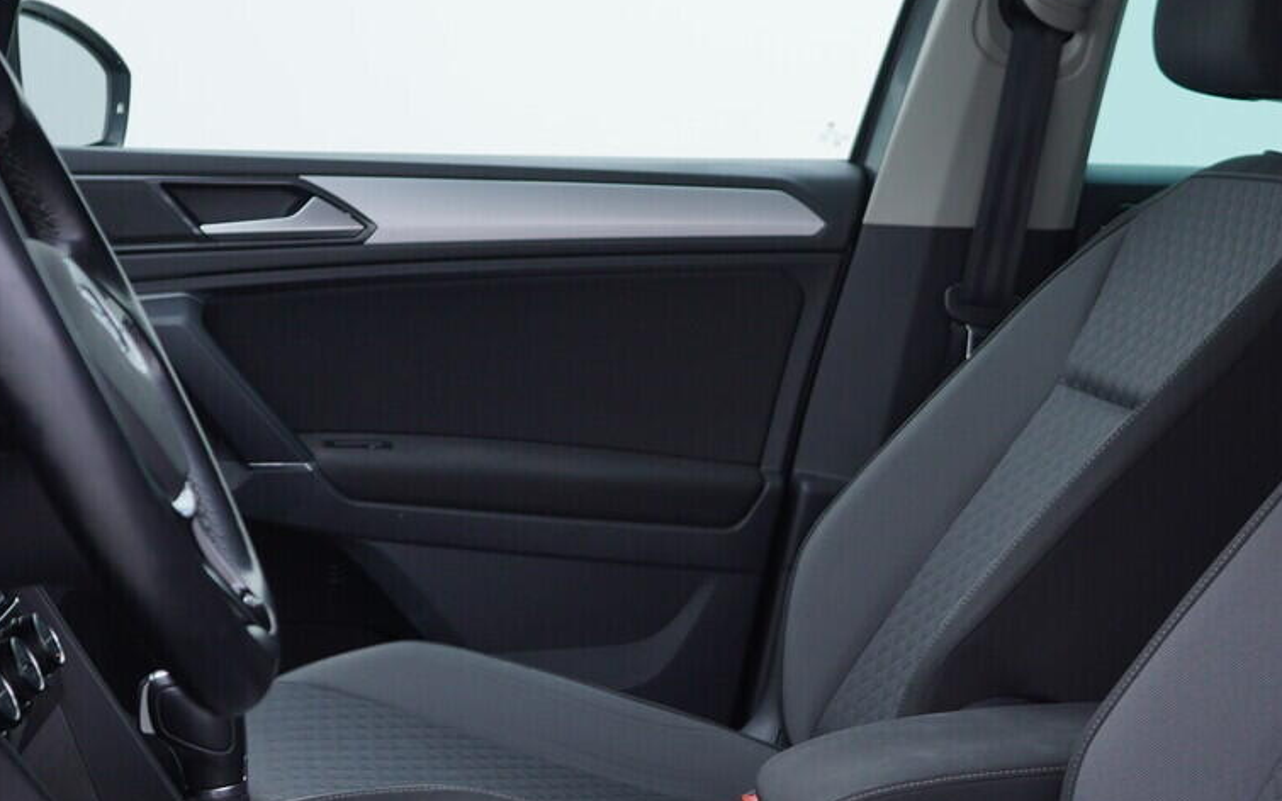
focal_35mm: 70
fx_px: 2446
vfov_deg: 18.6
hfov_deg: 29.0
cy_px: 455
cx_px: 932
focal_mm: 24
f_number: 3.2
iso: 125
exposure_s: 1/50
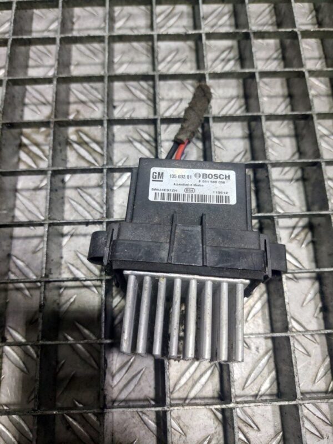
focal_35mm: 25
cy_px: 222
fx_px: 321
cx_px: 166
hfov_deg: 54.9
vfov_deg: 69.4
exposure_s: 1/50
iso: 100
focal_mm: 5.23
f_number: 1.8
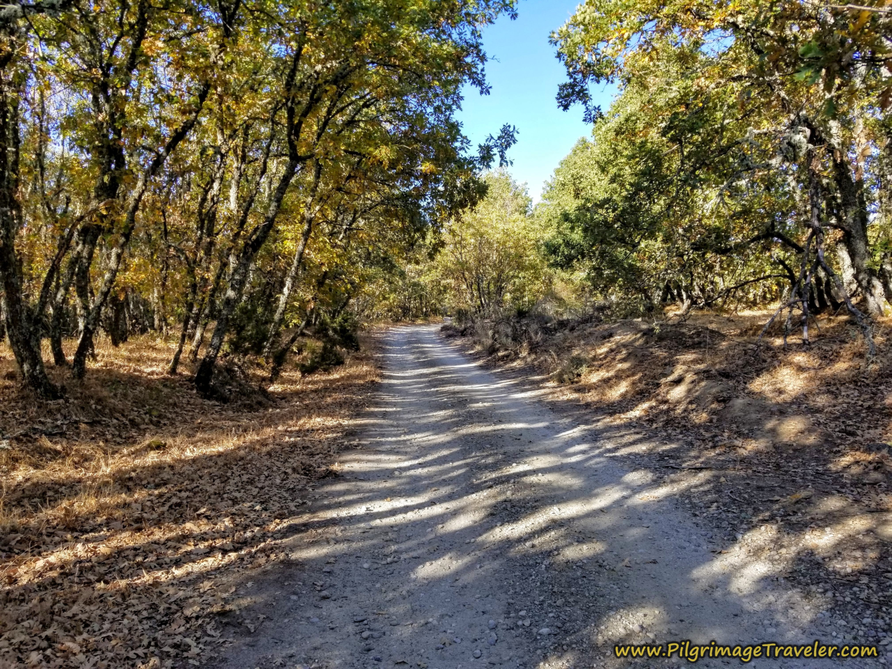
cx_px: 446
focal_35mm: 26
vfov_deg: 53.1
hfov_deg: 67.3
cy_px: 334
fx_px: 670
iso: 50
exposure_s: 1/684
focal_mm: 4.3
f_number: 1.7
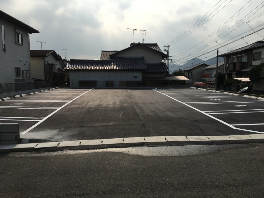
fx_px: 221
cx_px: 132
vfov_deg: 48.2
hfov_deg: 61.7
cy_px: 99
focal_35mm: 29
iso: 25
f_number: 2.2
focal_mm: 4.15
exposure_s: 1/3344
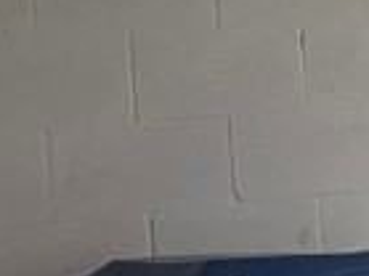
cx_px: 1057
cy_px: 72
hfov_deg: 8.7
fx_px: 2045
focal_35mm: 192
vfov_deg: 7.7
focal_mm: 5.1
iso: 160
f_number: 1.6
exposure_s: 1/60
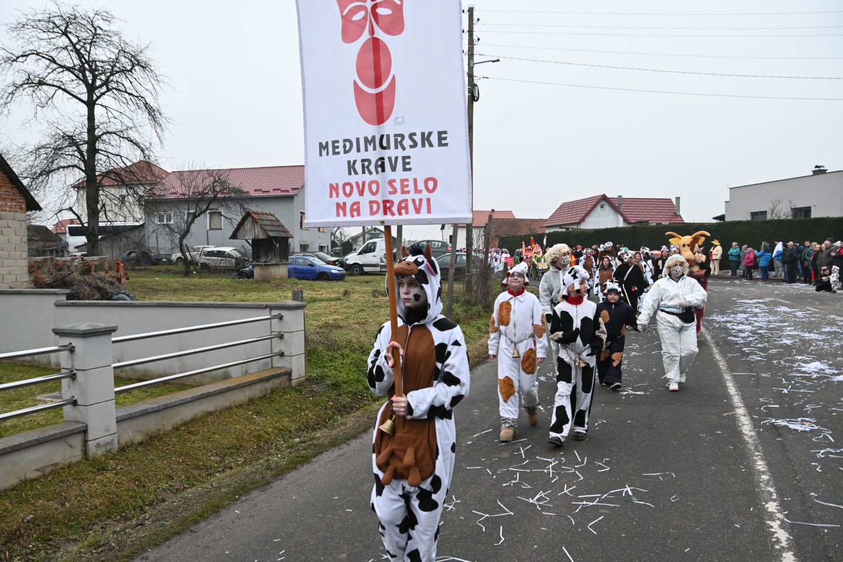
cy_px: 281
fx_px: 632
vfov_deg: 47.9
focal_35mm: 27
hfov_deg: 67.4
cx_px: 422
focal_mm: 18
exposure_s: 1/250
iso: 2000
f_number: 5.6
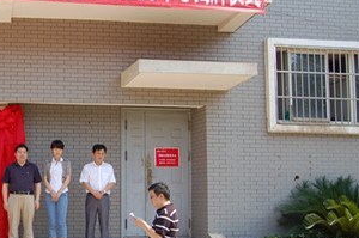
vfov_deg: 24.9
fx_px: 538
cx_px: 16
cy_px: 149
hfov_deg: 34.2
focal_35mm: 54
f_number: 7.1
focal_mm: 18
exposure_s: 1/200
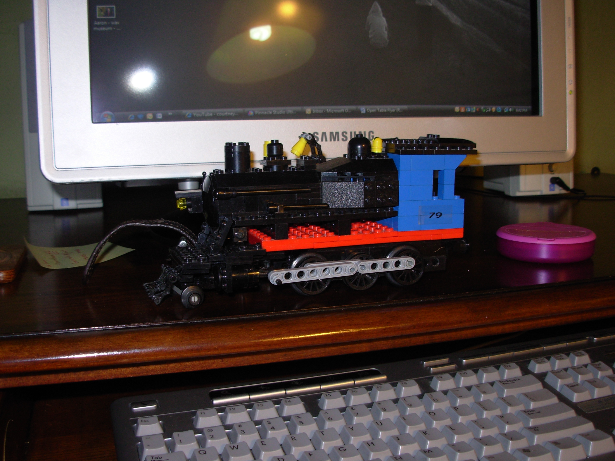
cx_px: 308
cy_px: 230
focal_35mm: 38
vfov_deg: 37.7
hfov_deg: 49.0
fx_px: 675
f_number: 2.9
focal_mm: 6.3
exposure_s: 1/32
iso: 50
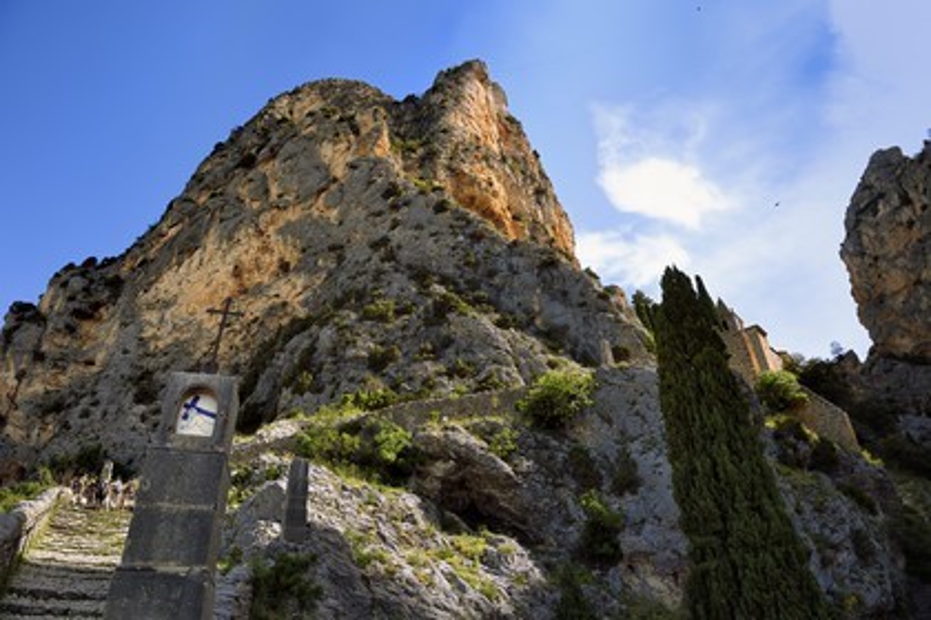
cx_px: 466
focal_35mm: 24
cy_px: 310
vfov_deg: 53.1
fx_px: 621
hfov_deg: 73.7
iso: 200
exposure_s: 1/250
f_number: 10
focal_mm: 24
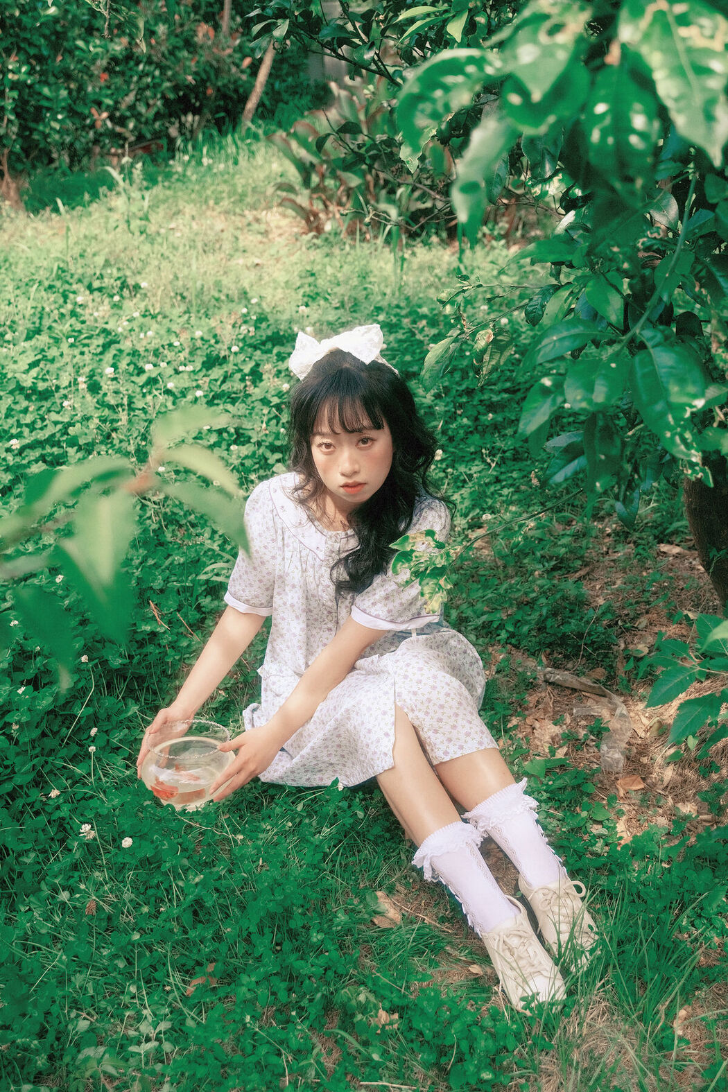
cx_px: 364
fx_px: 1062
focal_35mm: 35
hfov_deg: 37.9
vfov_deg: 54.4
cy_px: 546
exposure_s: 1/2000
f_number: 2.8
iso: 640
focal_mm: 23.4
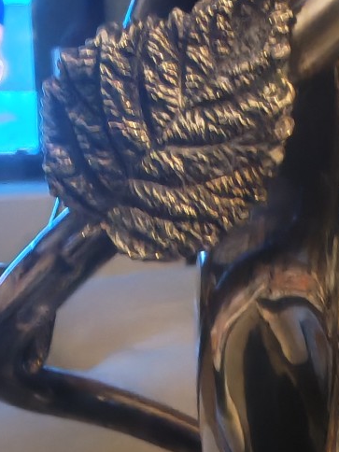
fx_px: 875
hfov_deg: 21.2
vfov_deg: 28.9
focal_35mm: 67
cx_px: 340
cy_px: 252
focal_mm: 1.96
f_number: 2.2
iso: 400
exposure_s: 1/14
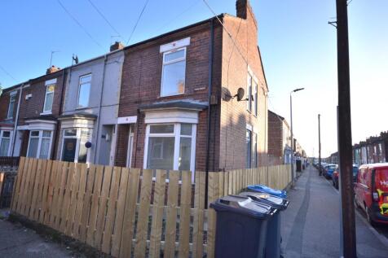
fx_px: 194
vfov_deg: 67.3
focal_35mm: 18
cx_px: 194
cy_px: 129
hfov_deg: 90.0
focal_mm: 12
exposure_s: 1/125
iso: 100
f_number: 5.6
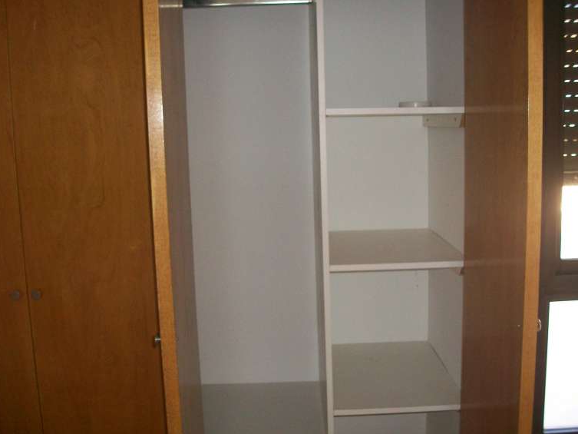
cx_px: 302
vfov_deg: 41.8
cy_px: 205
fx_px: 568
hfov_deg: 53.9
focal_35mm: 34
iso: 160
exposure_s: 1/60
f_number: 2.9
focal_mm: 5.7
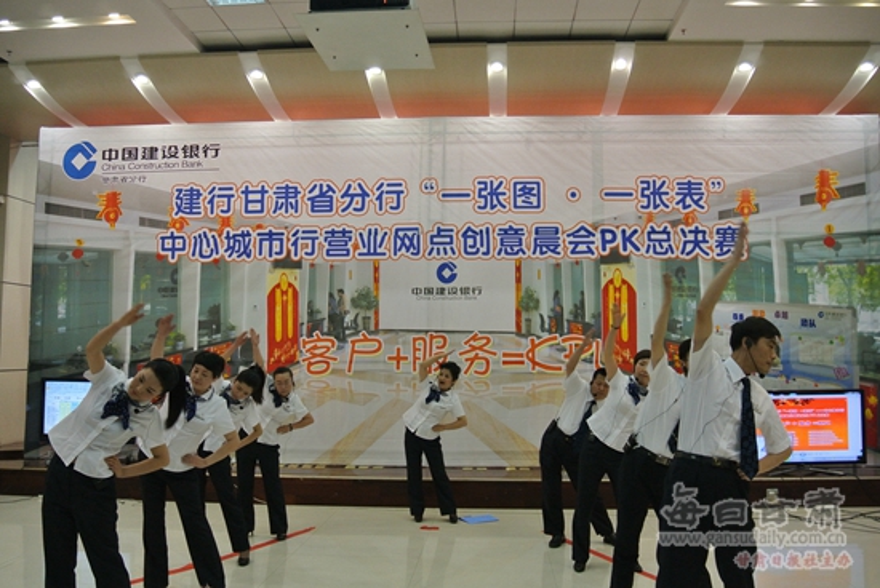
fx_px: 783
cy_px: 294
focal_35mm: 32
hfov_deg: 58.7
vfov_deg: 41.2
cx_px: 440
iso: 560
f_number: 3.8
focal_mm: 12
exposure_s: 1/125
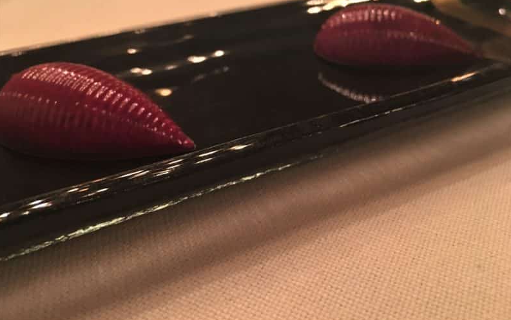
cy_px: 130
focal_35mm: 31
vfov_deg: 40.5
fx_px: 432
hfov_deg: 61.2
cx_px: 256
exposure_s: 1/17
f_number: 2.2
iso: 500
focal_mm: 4.15
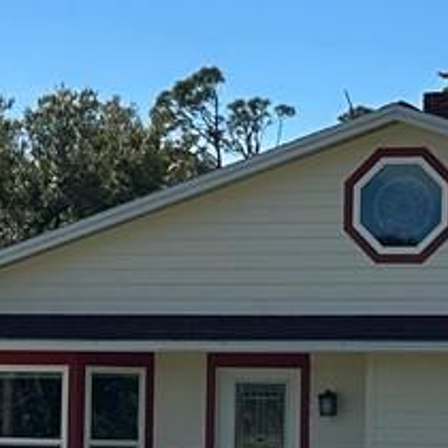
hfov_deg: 10.8
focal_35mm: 162
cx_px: 132
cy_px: 358
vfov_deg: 10.8
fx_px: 2372
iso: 80
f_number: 1.78
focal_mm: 6.86
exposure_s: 1/6623
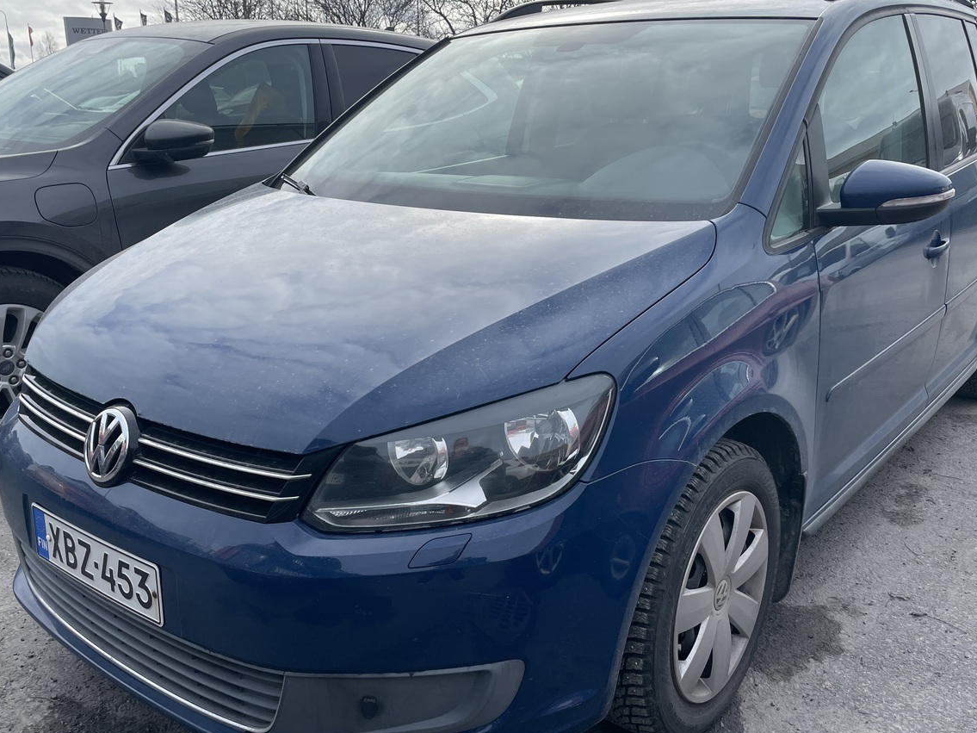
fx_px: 931
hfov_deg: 55.4
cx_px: 498
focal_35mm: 33
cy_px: 348
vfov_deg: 42.9
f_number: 1.6
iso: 32
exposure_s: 1/2451
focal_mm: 4.2
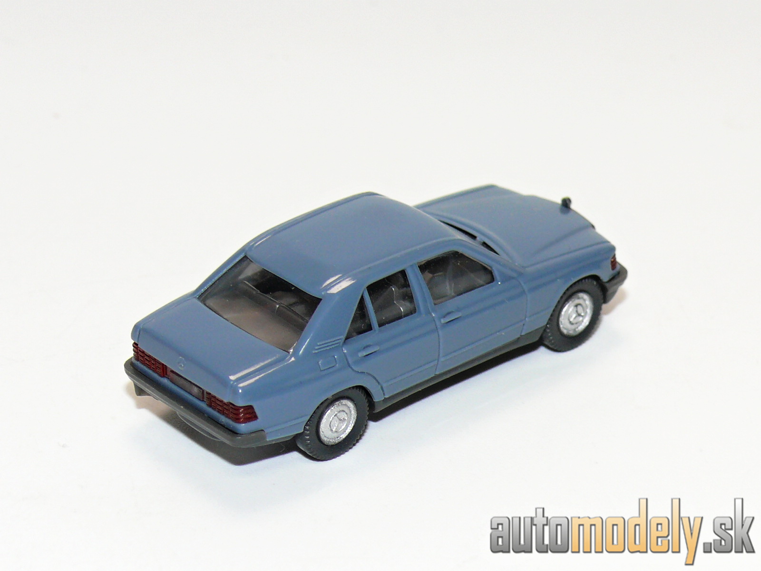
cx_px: 380
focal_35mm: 135
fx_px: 2968
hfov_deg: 14.6
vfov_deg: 11.0
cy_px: 286
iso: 100
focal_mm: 16.1
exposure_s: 1/30
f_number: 4
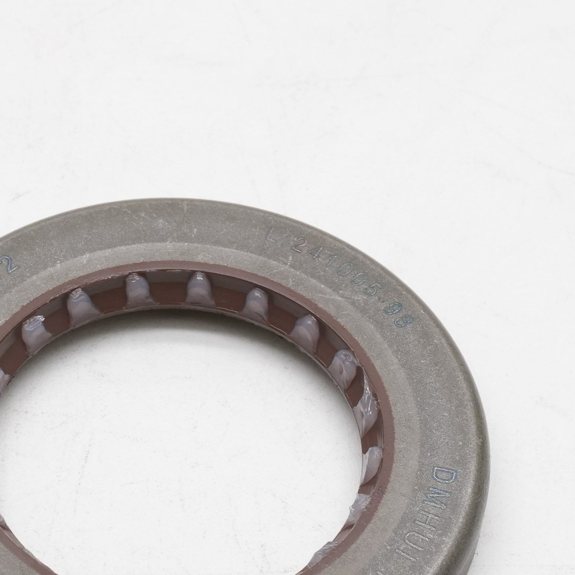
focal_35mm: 142
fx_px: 2669
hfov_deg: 12.3
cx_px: 172
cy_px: 462
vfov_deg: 12.2
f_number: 11
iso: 500
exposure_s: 1/60
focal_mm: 34
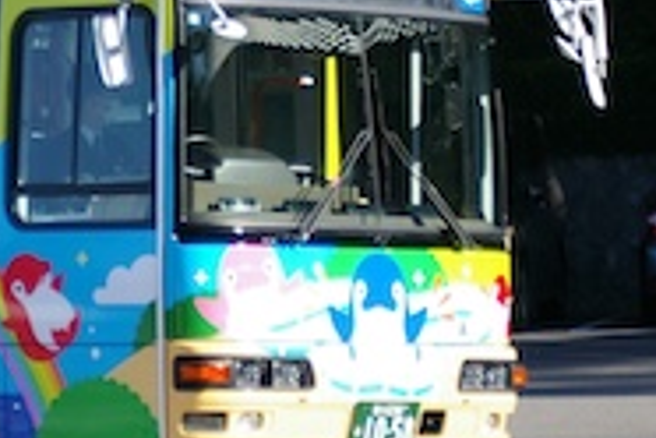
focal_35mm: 339
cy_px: 175
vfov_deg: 4.1
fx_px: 6177
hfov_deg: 6.0
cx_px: -229
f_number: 5.6
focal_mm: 70
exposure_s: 1/1000
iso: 400
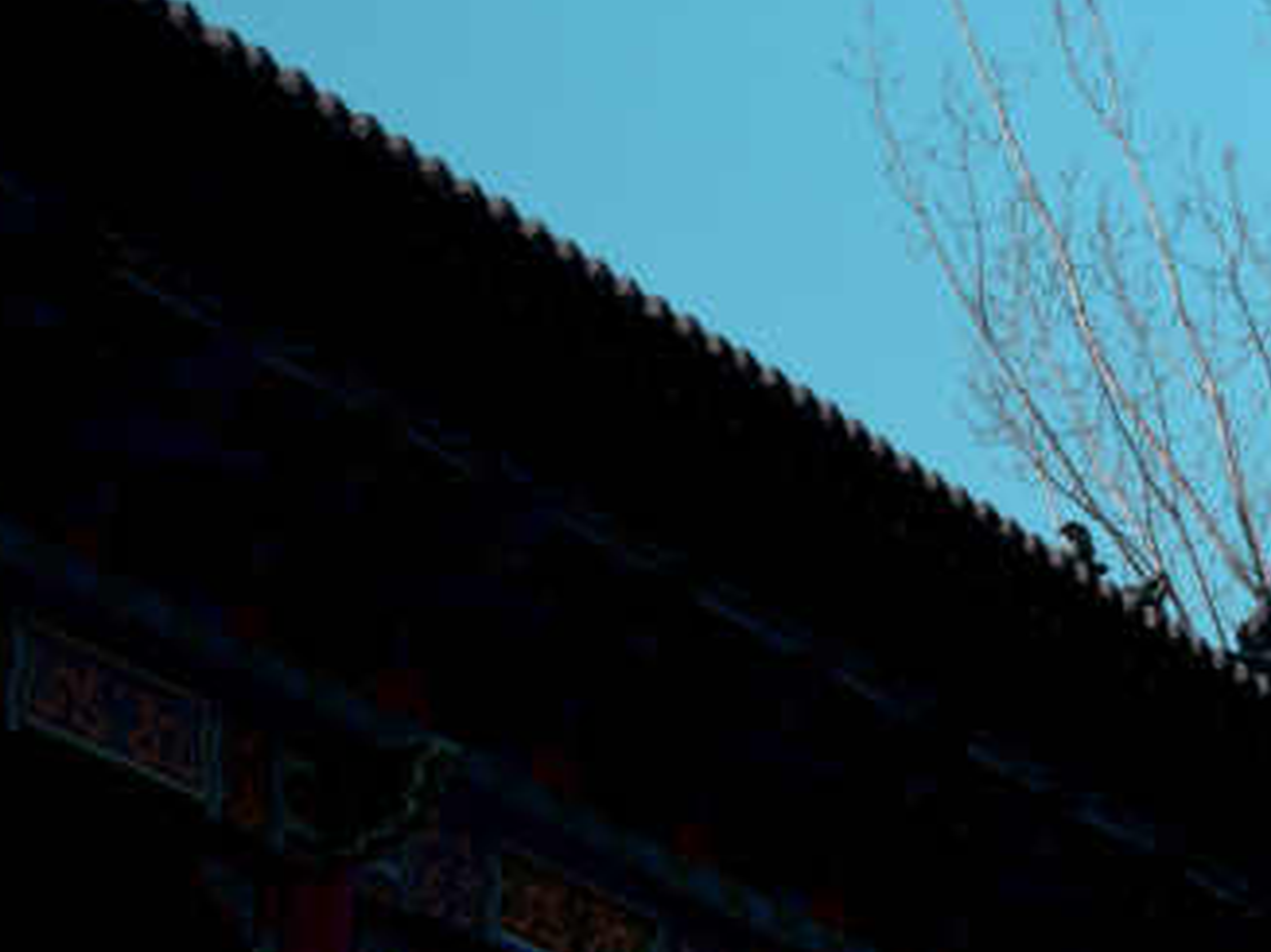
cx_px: 1932
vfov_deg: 5.4
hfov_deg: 7.1
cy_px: -482
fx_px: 10094
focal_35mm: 275
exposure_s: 1/320
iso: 200
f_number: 9
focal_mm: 52
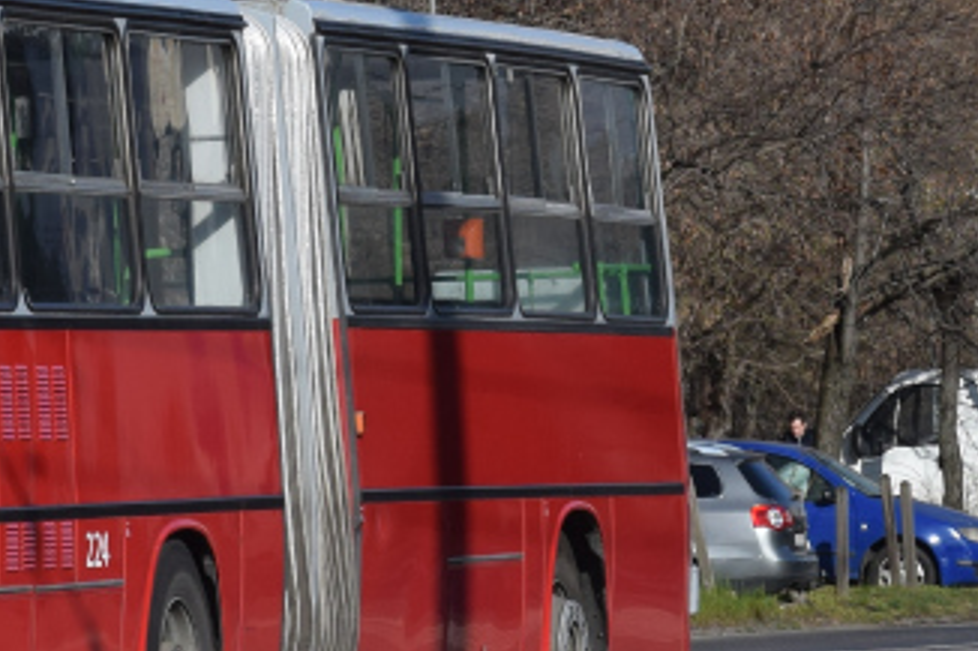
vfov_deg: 3.1
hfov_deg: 4.6
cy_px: -208
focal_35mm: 449
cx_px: -465
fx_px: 12191
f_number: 6.3
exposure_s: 1/1000
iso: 200
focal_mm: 75
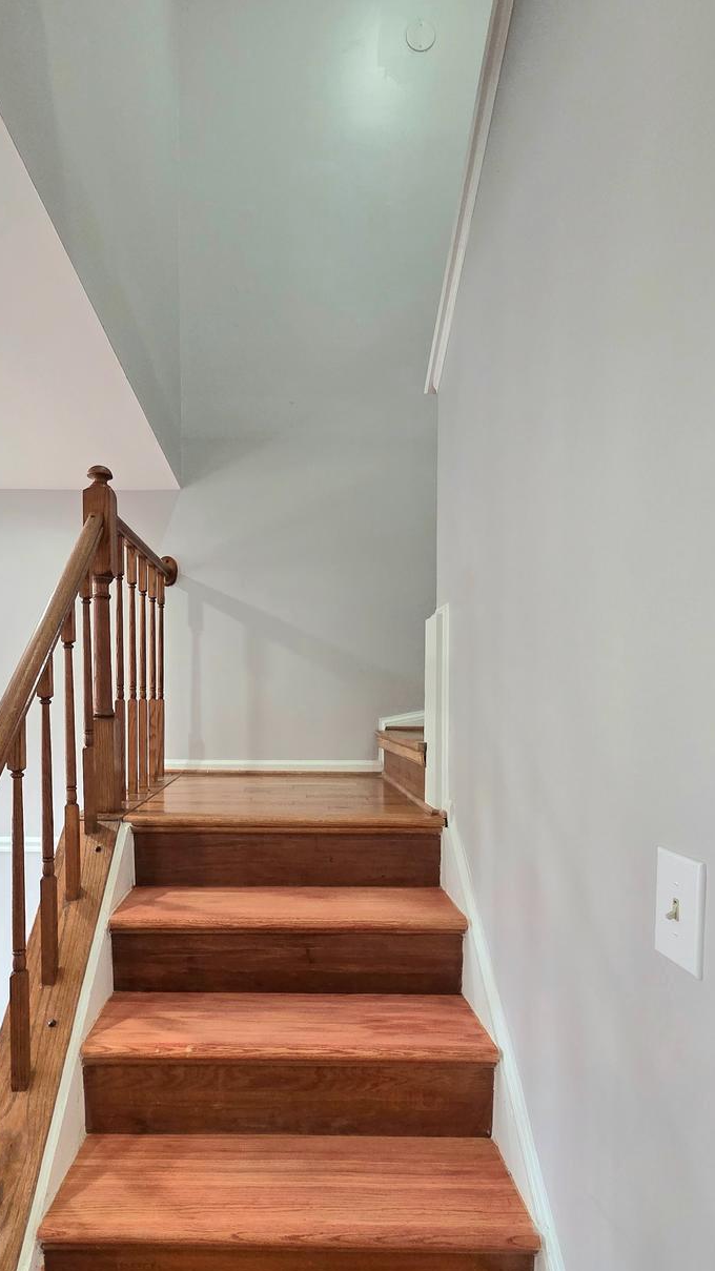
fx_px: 607
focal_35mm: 18
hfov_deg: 60.3
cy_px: 722
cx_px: 272
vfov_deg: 92.1
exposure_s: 1/120
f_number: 2.2
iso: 200
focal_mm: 2.2
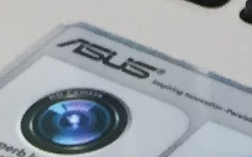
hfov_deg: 8.4
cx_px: 304
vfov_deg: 5.2
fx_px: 1688
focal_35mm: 246
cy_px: 294
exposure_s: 1/33
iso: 80
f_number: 2.2
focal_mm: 4.15
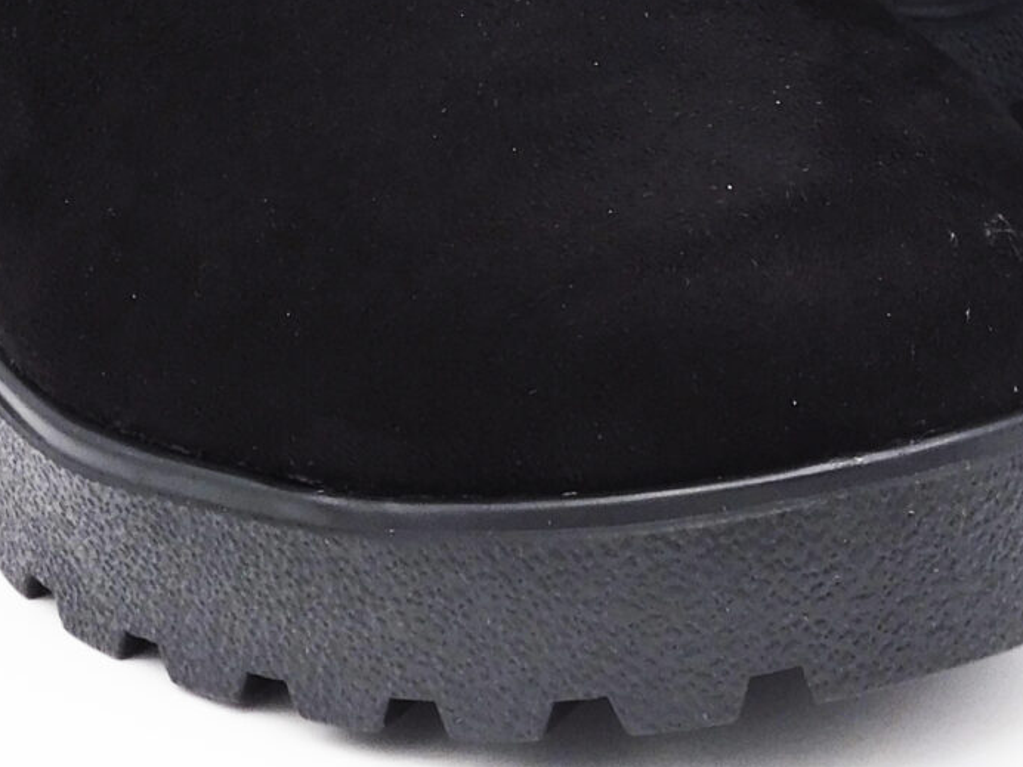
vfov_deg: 9.7
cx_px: 868
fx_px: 4374
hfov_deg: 13.3
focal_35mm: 148
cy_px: -408
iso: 125
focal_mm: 7.1
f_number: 3.6
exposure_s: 1/250
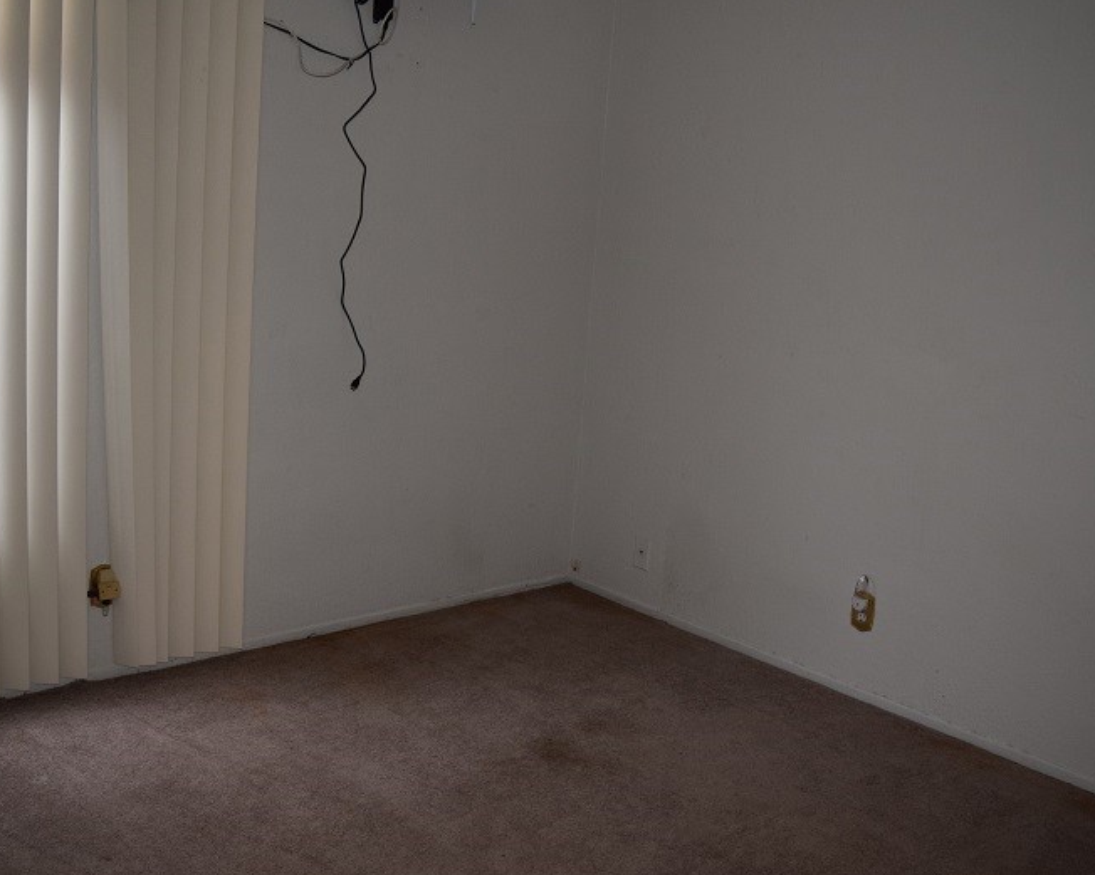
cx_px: 546
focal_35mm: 35
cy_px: 430
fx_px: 1134
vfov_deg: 42.2
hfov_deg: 51.6
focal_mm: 18
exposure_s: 1/30
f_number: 3.5
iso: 800
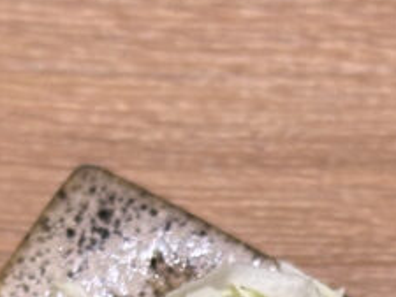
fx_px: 3125
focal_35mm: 273
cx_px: 222
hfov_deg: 7.3
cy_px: 747
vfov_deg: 5.3
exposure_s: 1/50
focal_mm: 6.86
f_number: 1.78
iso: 64
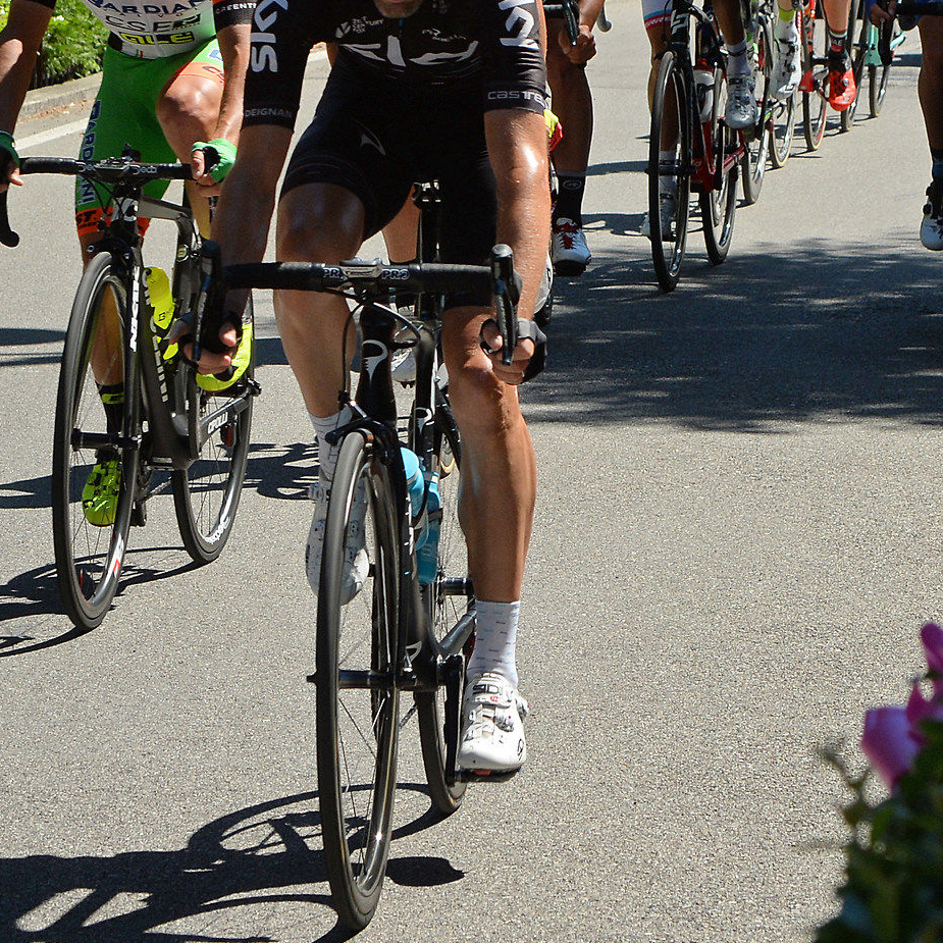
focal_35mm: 216
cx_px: 487
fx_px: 6657
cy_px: 225
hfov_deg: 8.1
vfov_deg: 8.1
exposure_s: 1/640
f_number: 11
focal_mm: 98
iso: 800
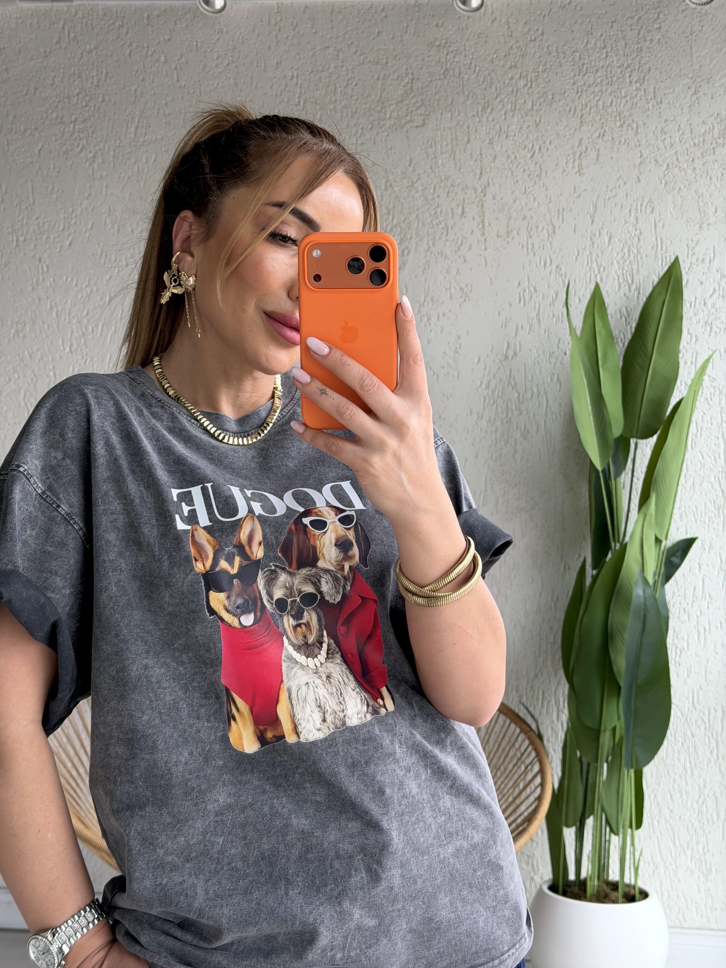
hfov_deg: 30.3
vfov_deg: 39.7
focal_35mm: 48
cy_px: 484
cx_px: 363
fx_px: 1342
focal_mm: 6.76
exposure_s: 1/225
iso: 50
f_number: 1.78
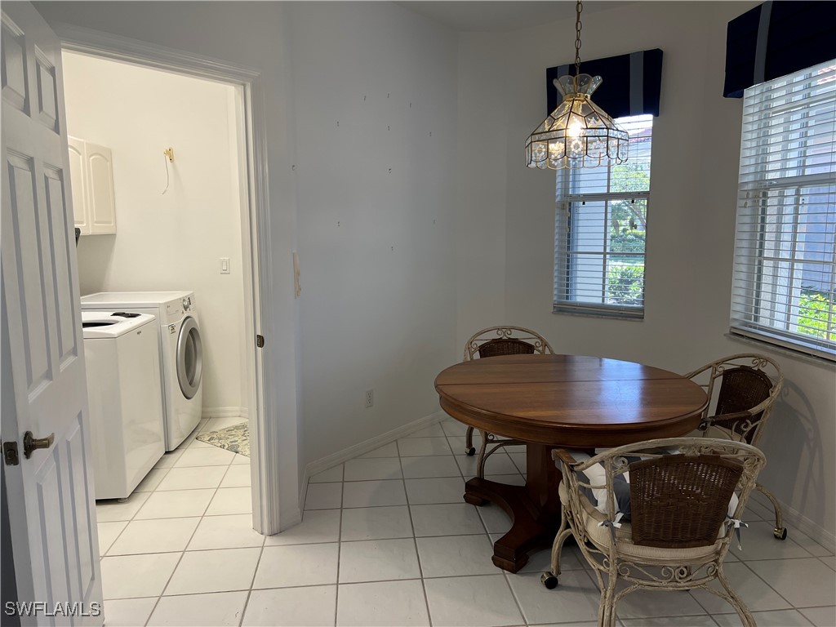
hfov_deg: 67.3
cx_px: 418
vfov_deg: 53.1
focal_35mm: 26
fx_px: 628
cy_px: 314
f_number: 1.5
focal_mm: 5.7
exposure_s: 1/120
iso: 80
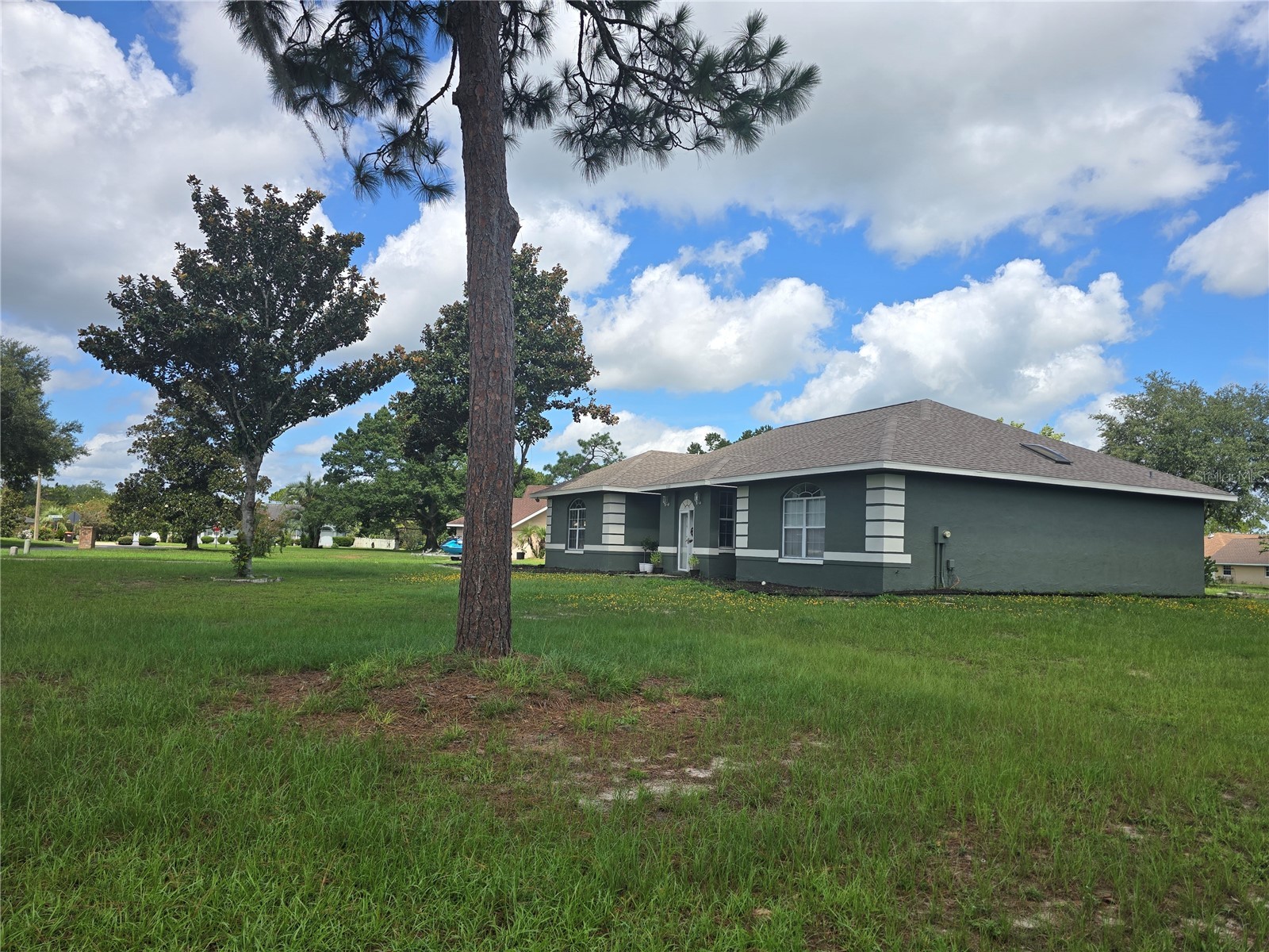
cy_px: 476
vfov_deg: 58.9
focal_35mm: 23
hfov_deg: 73.9
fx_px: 843
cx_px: 634
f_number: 1.7
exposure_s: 1/699
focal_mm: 6.3
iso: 12
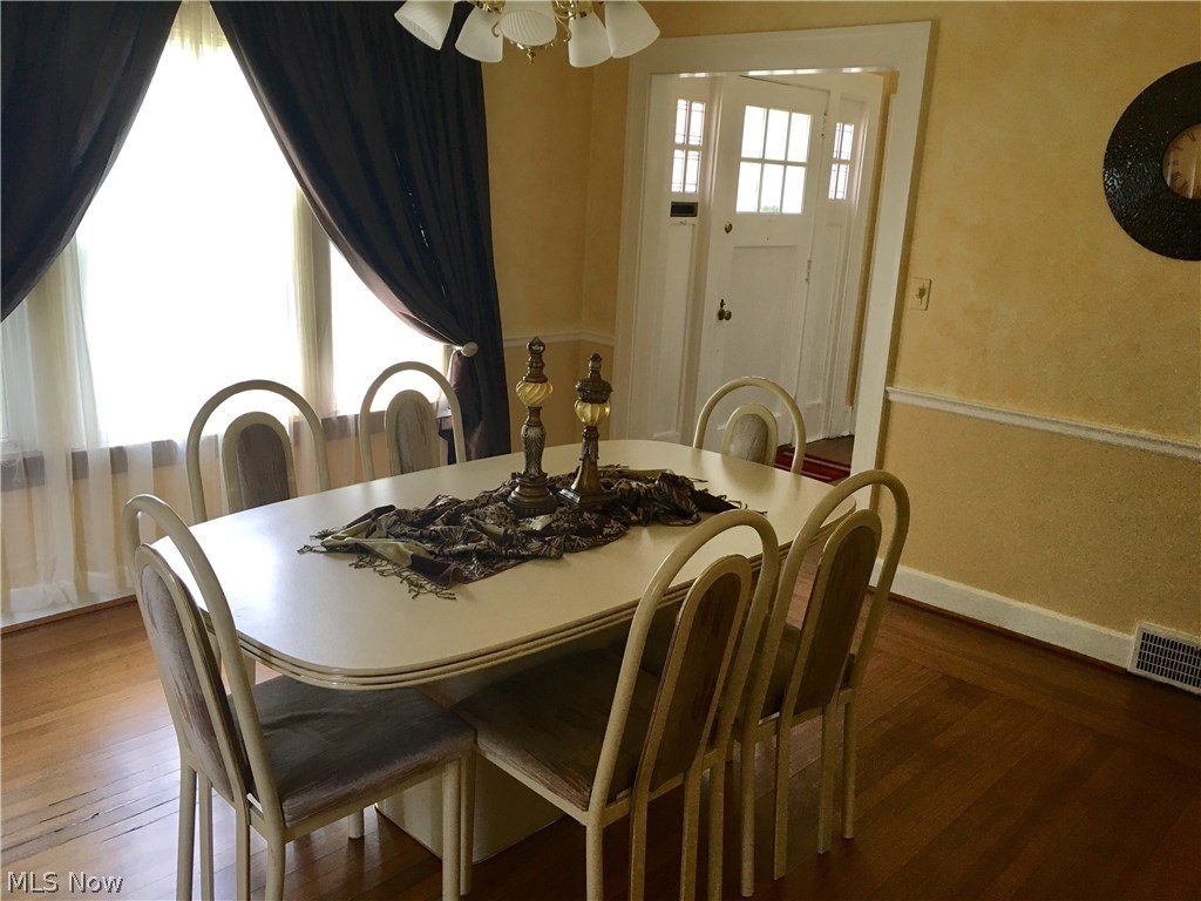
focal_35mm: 29
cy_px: 450
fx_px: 1006
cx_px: 600
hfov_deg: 61.7
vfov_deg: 48.2
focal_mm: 4.15
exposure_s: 1/30
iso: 40
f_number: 2.2
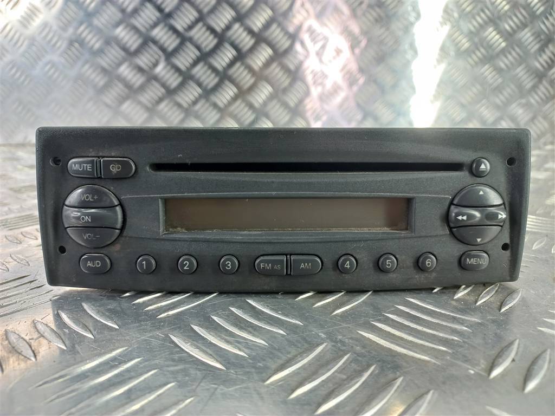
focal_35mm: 25
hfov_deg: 69.4
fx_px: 401
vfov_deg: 54.9
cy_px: 208
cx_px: 278
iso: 64
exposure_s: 1/50
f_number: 1.8
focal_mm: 4.6
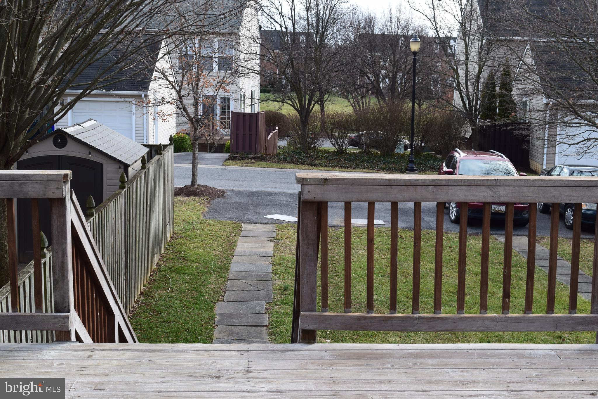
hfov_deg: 38.9
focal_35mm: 51
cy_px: 200
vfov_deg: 26.5
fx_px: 847
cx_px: 299
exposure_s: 1/125
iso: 400
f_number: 9
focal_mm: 34
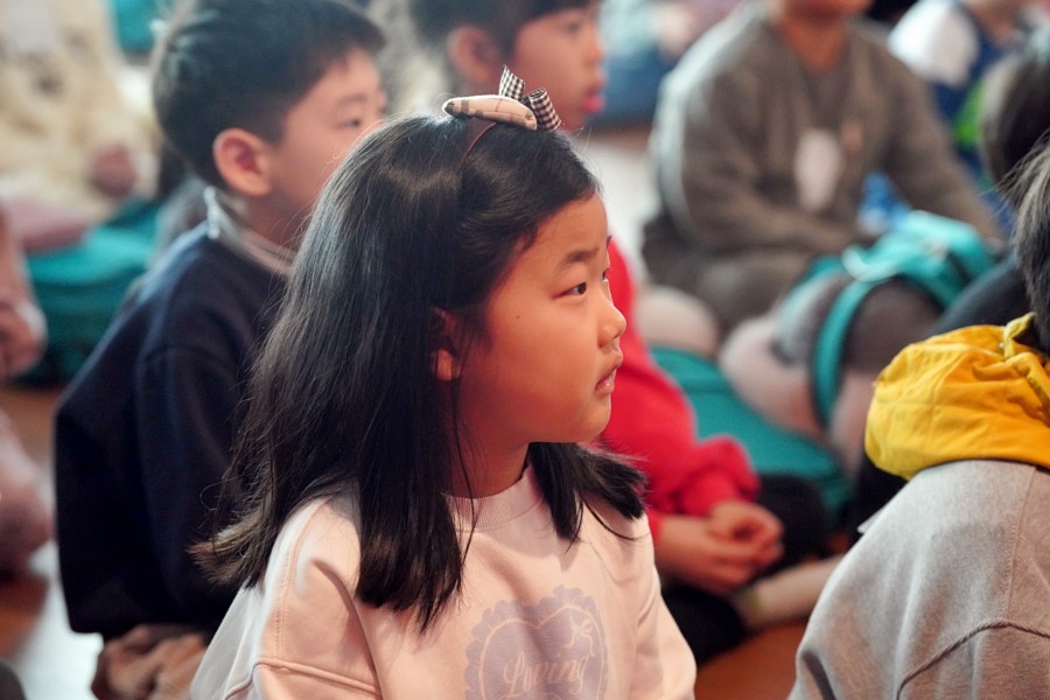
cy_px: 350
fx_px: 3179
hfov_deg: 18.8
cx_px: 525
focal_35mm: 109
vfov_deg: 12.6
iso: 8000
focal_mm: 109
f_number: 4
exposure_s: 1/160
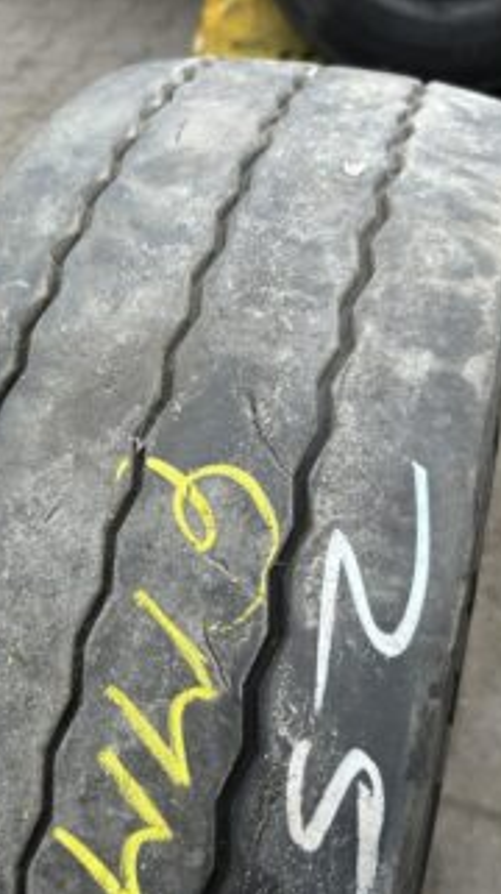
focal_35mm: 38
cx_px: 159
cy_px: 447
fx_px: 900
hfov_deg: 30.8
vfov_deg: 52.8
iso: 40
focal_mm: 5.7
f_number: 1.5
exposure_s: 1/240
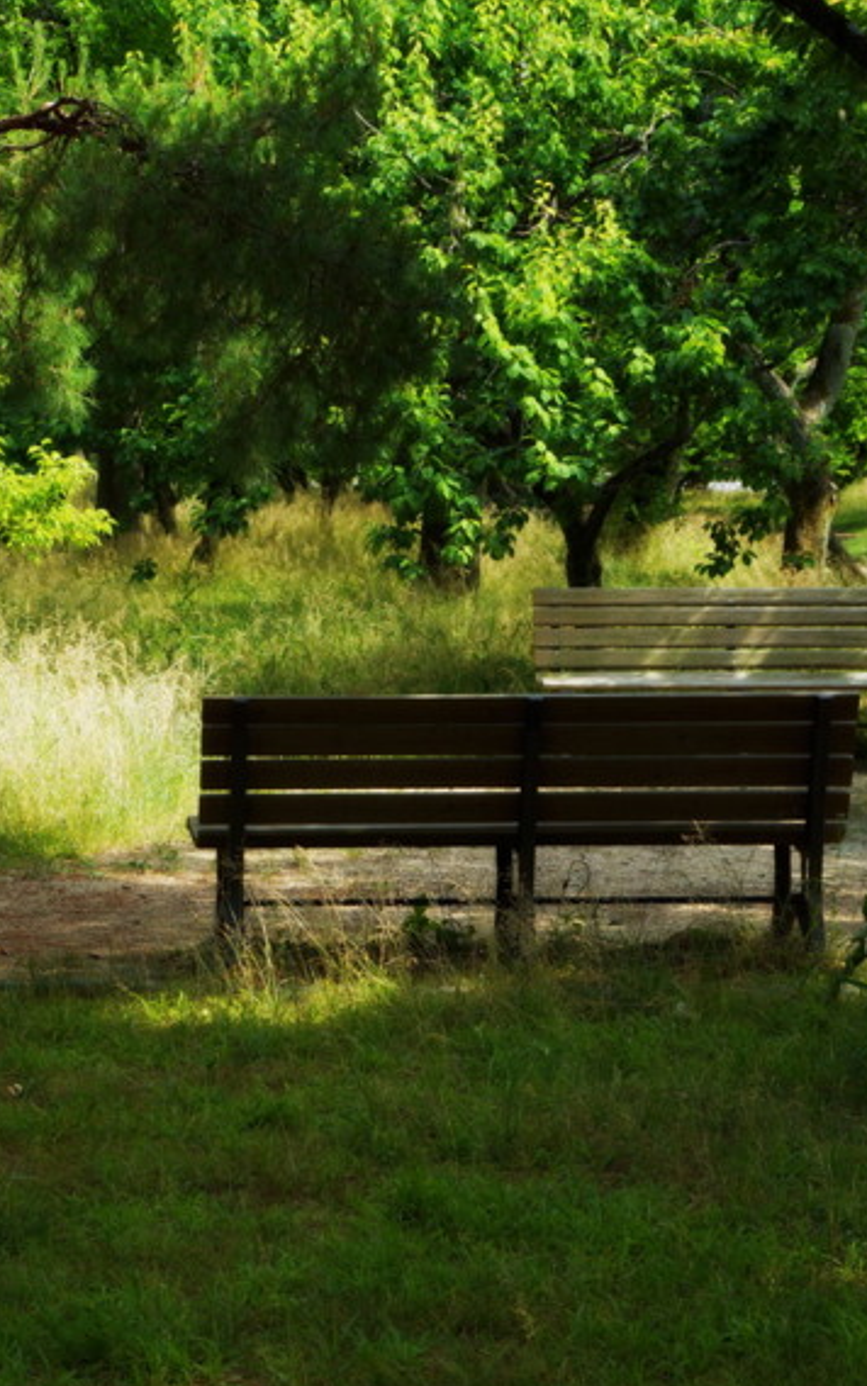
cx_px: 222
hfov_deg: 11.9
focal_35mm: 110
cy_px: 709
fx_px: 4155
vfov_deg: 18.9
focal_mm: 40
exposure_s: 1/80
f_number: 5
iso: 100
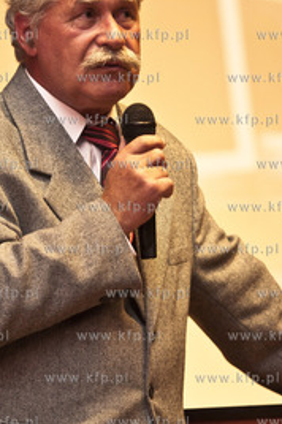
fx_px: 2427
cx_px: 97
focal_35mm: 206
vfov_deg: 10.0
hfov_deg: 6.6
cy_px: 161
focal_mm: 92
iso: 1000
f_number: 2.8
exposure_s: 1/50
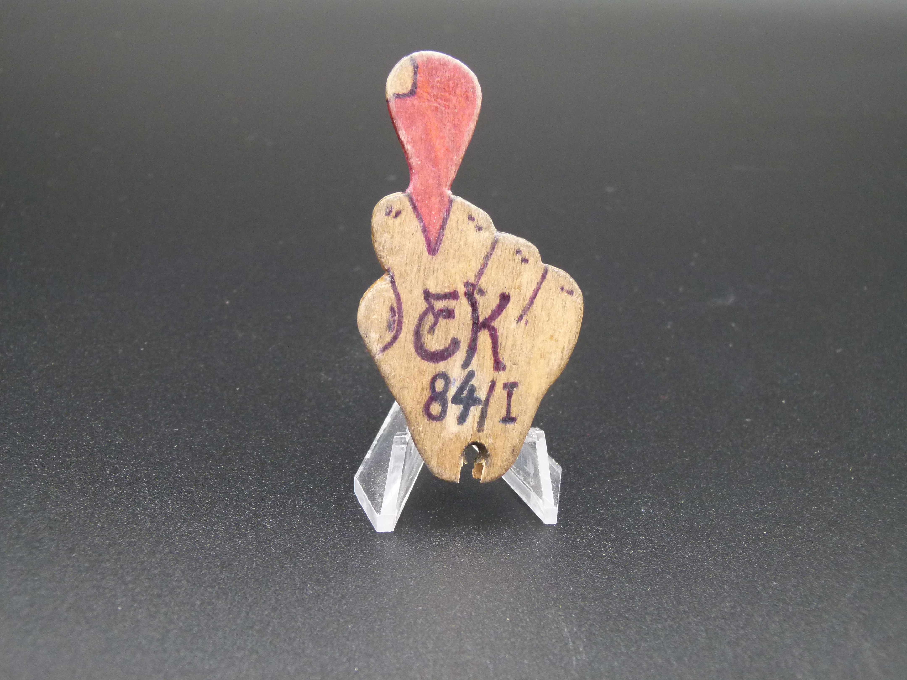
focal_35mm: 41
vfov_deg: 35.1
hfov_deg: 45.8
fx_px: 1074
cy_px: 340
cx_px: 454
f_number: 3.2
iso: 250
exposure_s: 1/60
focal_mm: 7.4
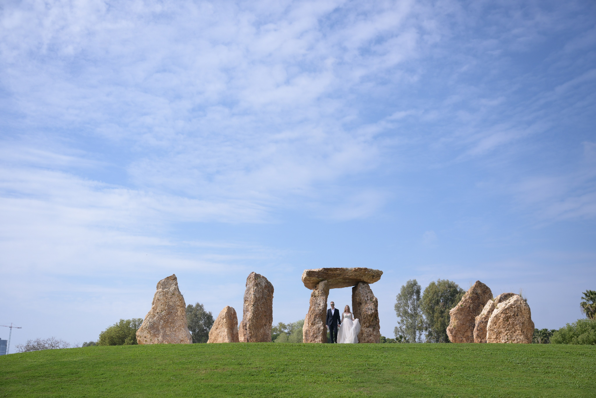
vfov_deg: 36.9
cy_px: 199
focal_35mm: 36
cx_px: 298
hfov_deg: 53.1
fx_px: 596
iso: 125
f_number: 3.5
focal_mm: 36
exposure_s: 1/2500
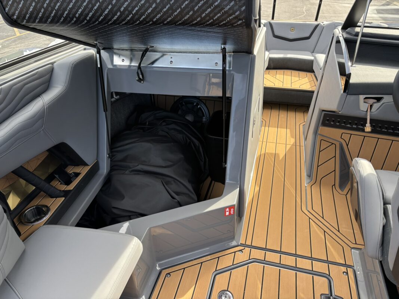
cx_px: 200
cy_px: 150
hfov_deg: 67.3
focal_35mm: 26
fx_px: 300
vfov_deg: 53.1
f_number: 1.6
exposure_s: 1/311
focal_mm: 5.96
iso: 50
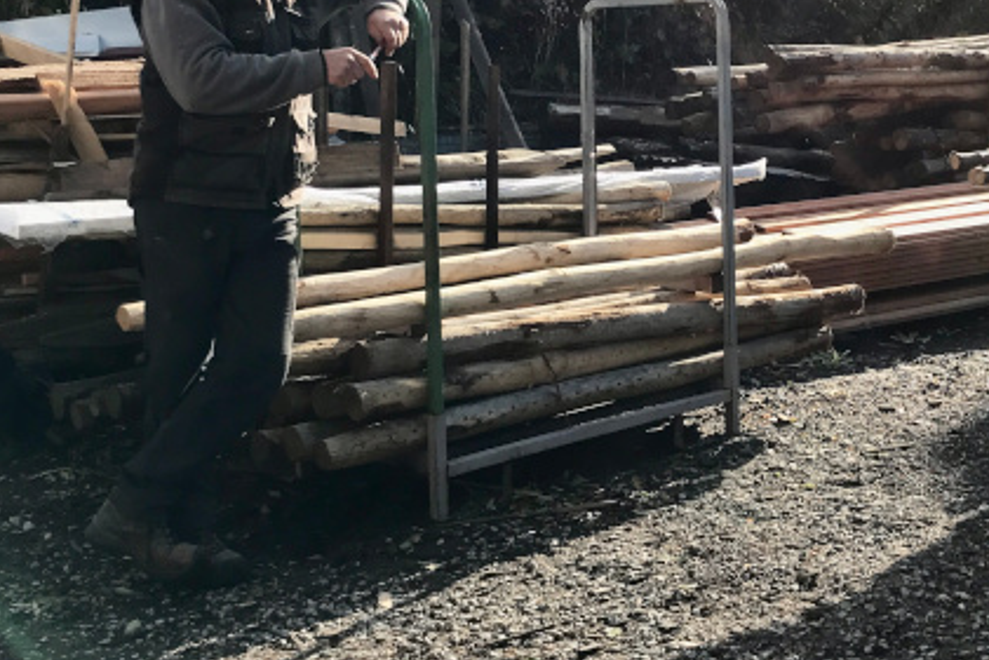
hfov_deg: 33.6
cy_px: 132
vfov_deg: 22.7
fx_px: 1621
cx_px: 654
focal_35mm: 59
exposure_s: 1/1244
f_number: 1.8
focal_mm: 3.99
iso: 20
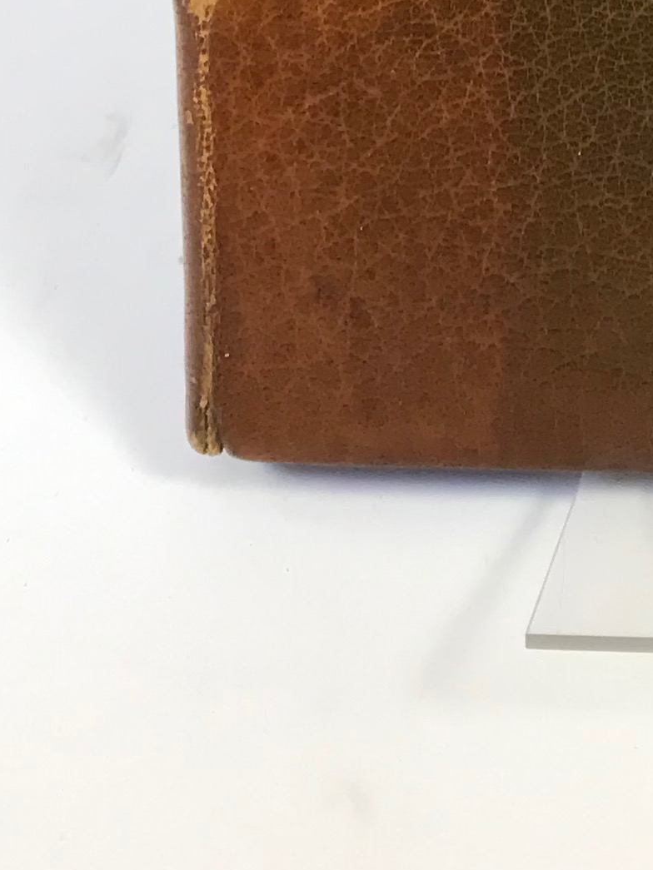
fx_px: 2716
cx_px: 1083
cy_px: -776
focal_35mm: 108
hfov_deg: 12.7
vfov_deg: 15.3
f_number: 1.8
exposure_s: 1/100
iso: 40
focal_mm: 3.99
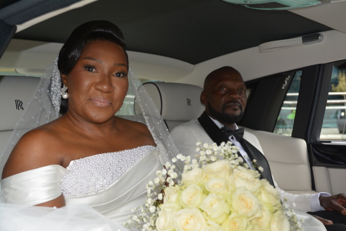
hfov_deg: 41.1
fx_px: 461
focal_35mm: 48
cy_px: 116
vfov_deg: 28.1
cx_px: 173
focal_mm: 32
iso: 100
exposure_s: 1/200
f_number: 5
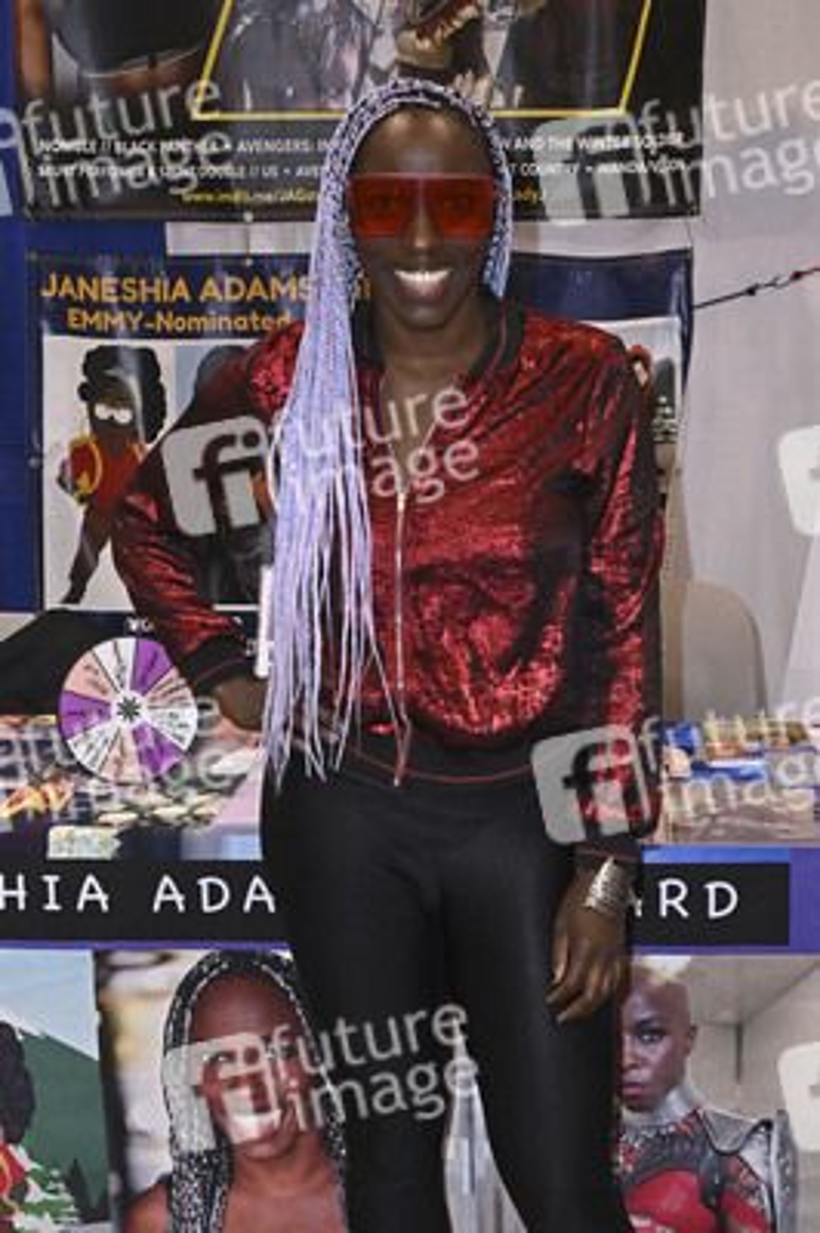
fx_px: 1027
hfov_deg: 43.5
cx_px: 410
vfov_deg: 62.0
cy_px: 616
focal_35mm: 30
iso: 1000
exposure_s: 1/250
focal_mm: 30
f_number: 5.6
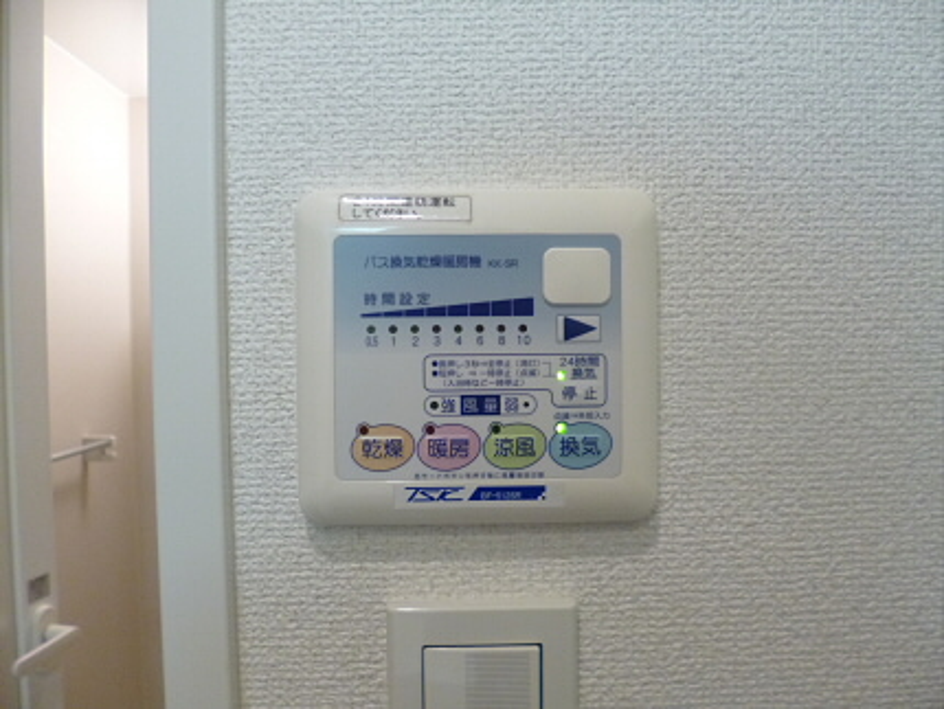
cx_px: 472
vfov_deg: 56.9
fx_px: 655
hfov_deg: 71.6
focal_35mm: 24
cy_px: 354
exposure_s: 1/30
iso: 400
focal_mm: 4.3
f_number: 2.5
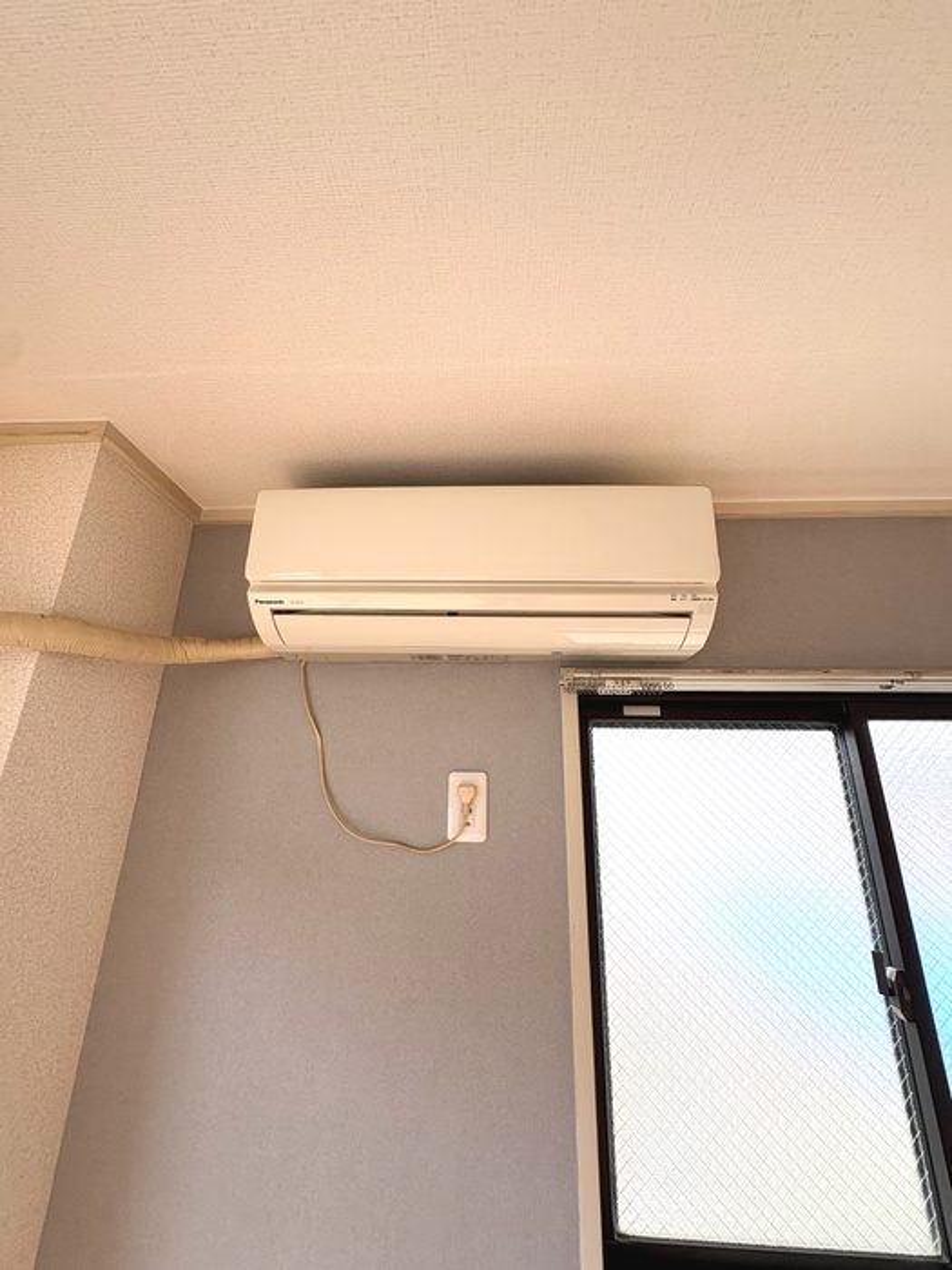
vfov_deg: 102.1
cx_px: 476
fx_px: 513
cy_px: 635
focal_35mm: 14
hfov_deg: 85.7
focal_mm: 2.22
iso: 40
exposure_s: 1/99
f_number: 2.2
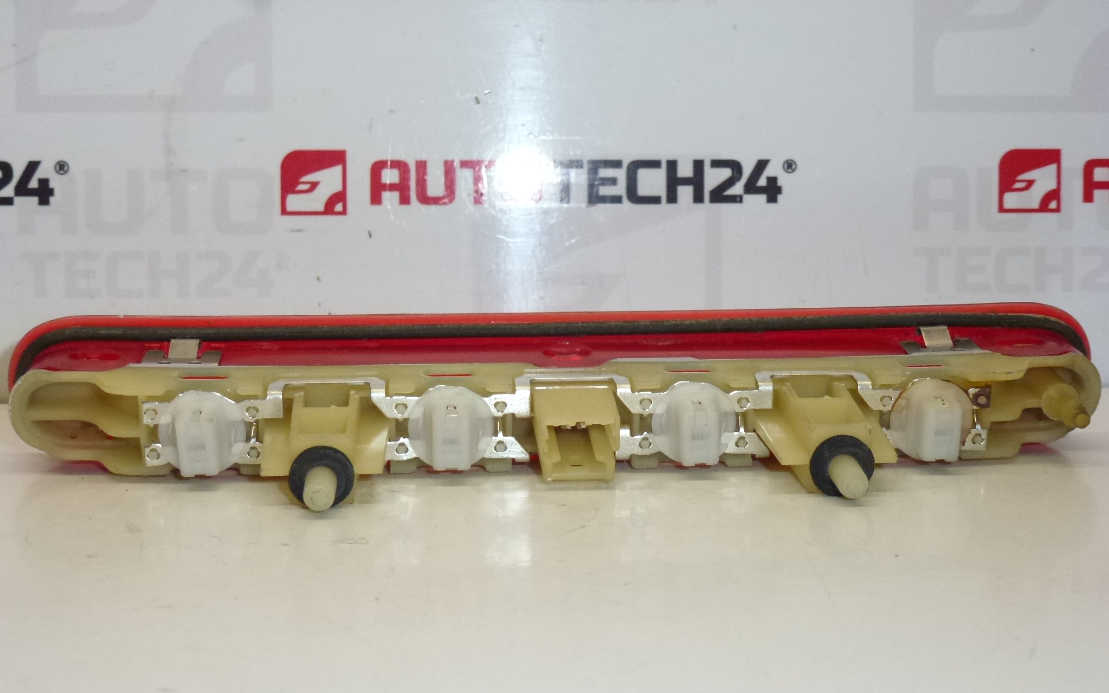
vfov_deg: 24.9
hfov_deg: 38.9
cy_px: 309
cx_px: 554
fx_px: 1572
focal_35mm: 52
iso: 400
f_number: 4.1
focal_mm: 8.7
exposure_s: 1/200
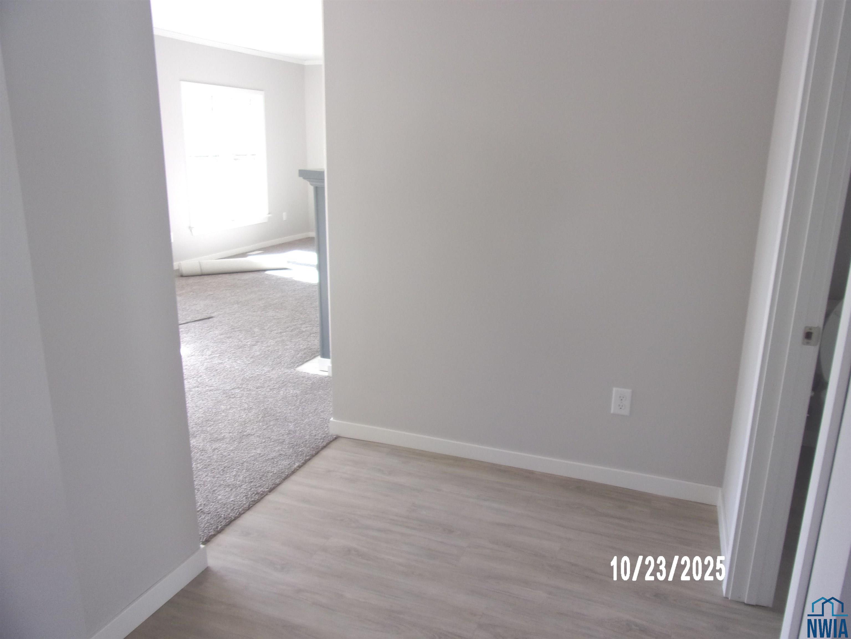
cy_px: 320
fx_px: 590
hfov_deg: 71.6
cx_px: 426
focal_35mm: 24
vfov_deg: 56.8
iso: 80
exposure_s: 1/50
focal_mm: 4.3
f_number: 3.3
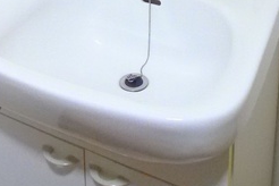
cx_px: 155
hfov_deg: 28.4
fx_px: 550
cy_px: -155
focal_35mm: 71
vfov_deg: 16.0
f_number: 2.8
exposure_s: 1/125
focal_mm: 5.1
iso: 1600
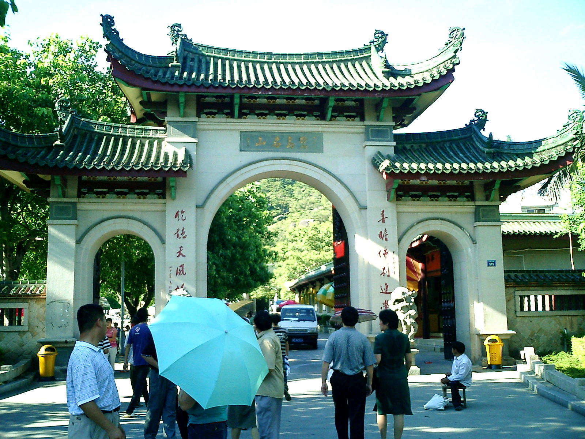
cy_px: 220
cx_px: 292
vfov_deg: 39.7
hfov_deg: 51.4
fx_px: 608
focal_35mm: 36
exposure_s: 1/320
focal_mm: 7.5
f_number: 3.2
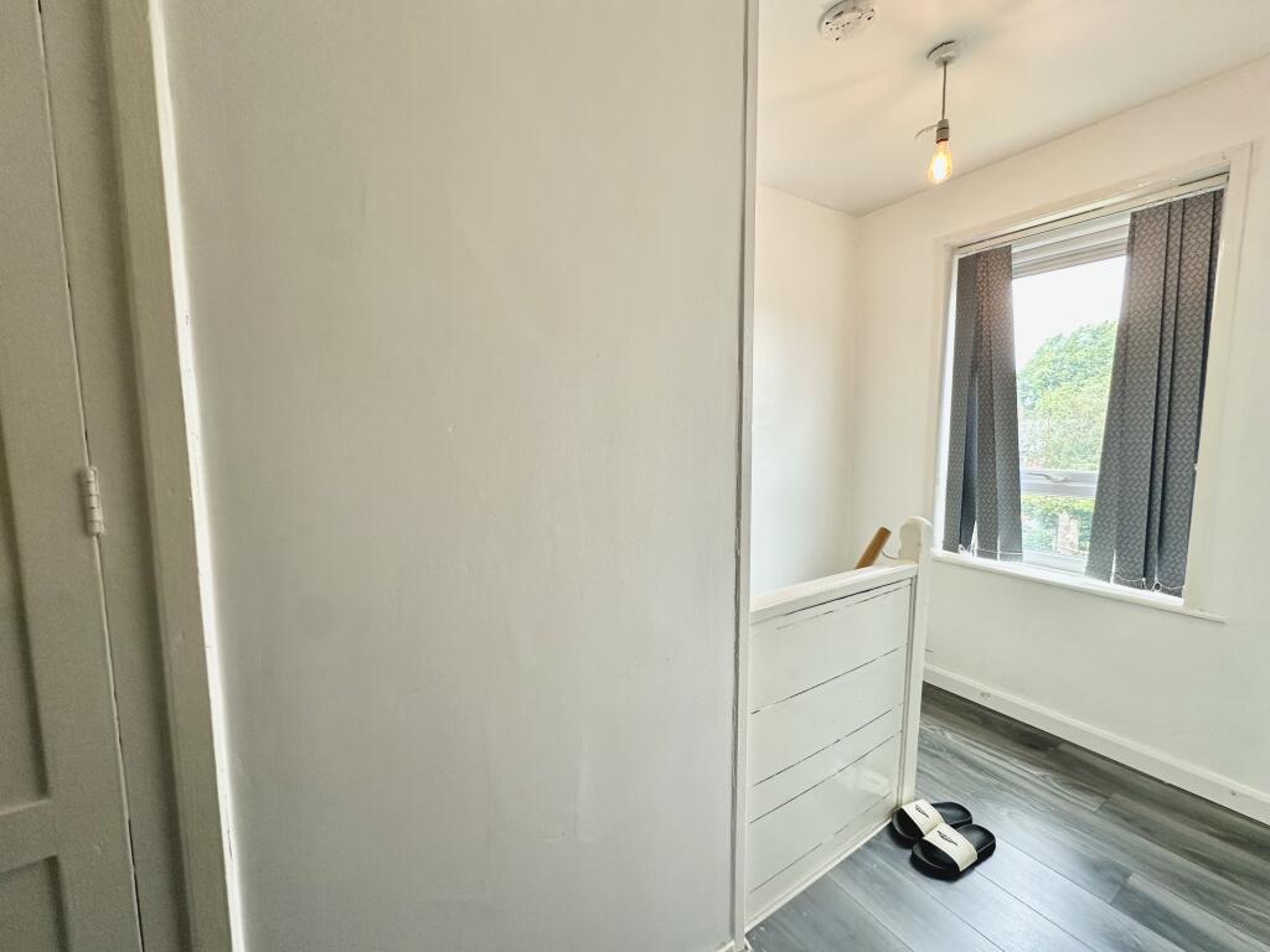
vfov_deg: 85.7
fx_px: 514
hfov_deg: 102.1
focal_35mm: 14
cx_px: 635
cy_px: 476
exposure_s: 1/99
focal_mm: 2.22
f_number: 2.2
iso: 125
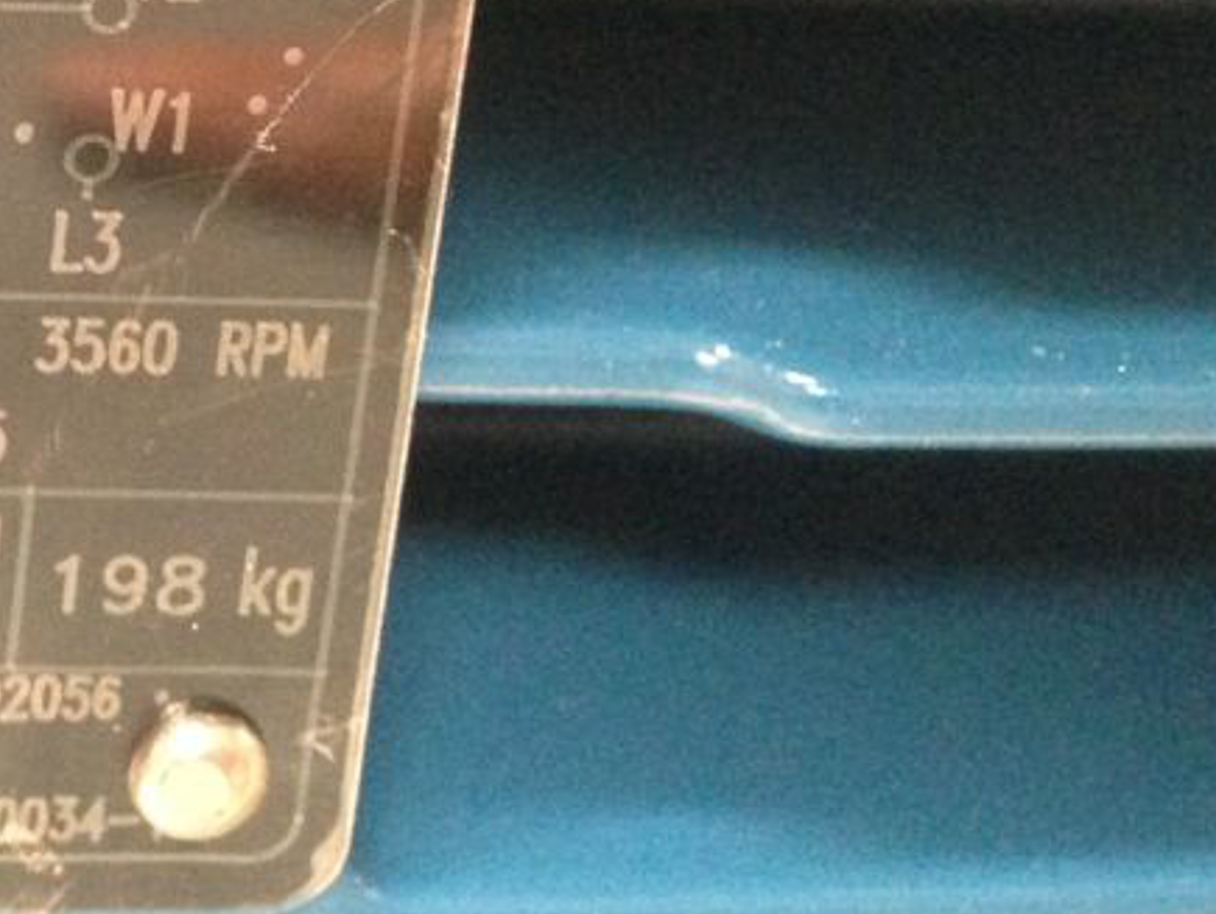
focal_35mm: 97
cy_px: -243
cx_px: -540
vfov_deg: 14.7
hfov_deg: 18.2
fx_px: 3410
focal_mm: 4.12
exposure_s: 1/15
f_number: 2.4
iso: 320
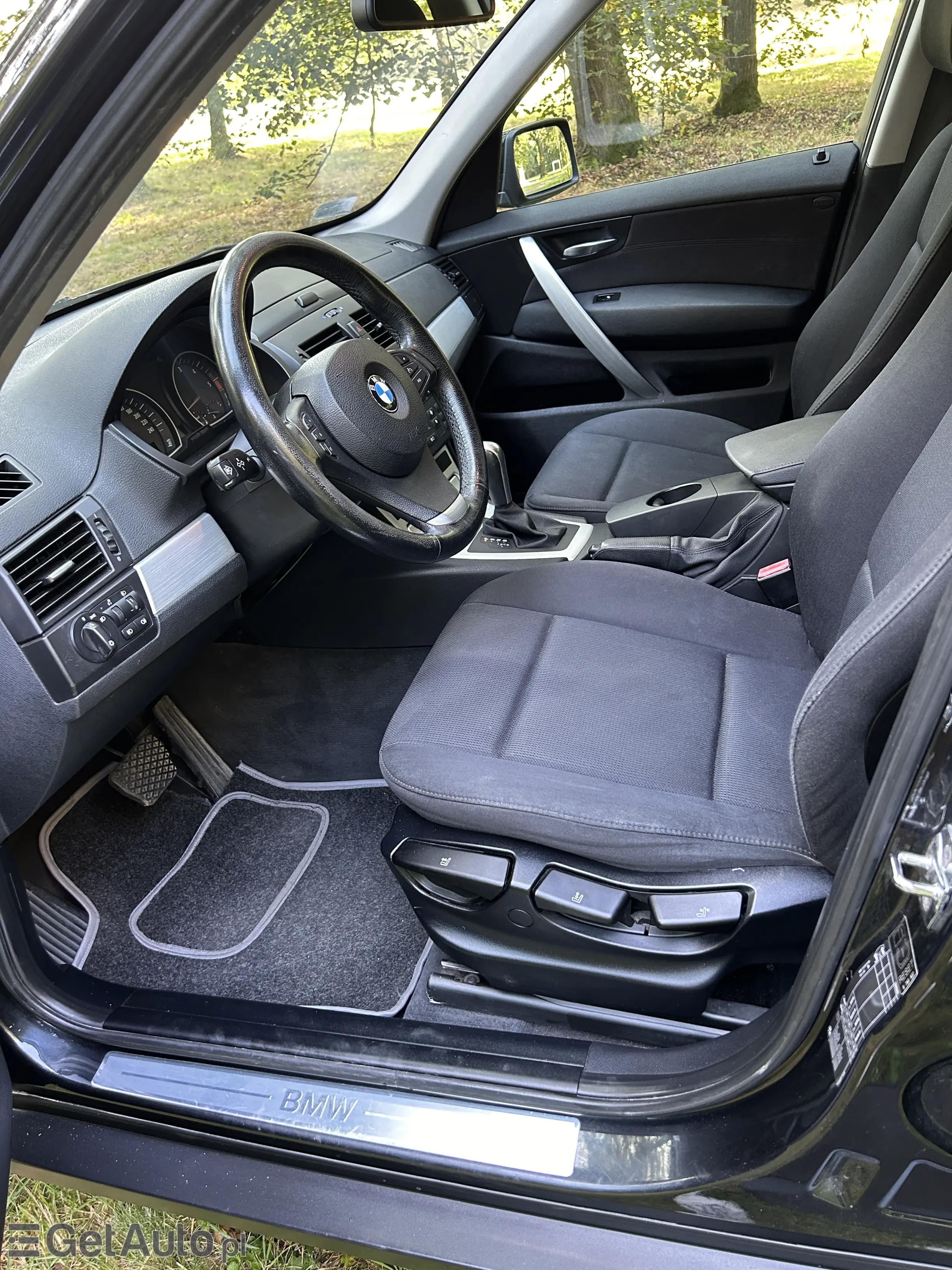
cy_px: 635
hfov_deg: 53.1
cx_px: 476
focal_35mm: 26
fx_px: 953
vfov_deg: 67.3
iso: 160
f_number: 1.5
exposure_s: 1/60
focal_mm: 5.7
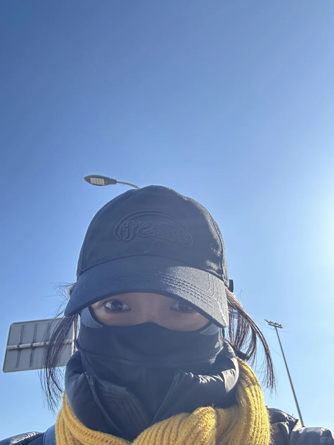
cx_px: 167
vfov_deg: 60.0
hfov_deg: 46.8
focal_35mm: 30
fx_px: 386
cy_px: 222
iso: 25
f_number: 1.9
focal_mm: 2.69
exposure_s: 1/478
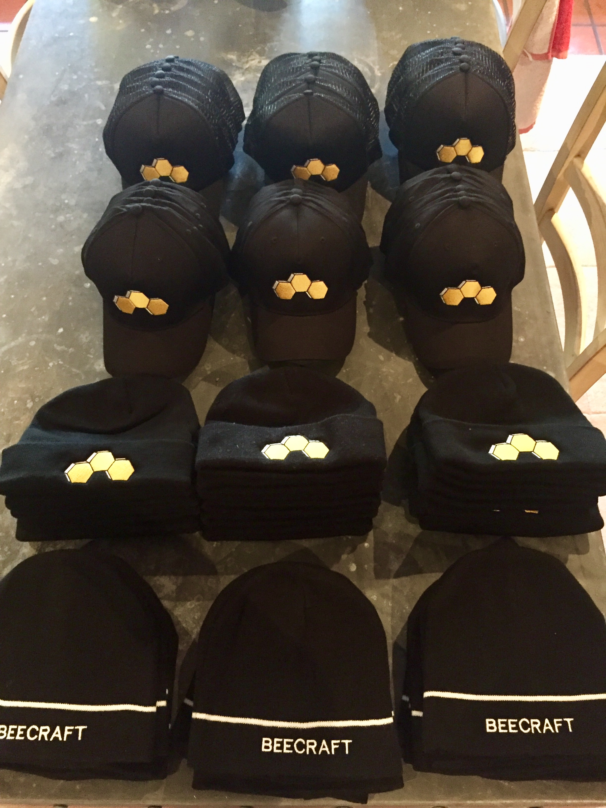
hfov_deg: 48.2
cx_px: 303
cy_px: 404
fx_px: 677
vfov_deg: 61.7
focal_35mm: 29
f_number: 2.2
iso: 400
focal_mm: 4.15
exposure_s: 1/17
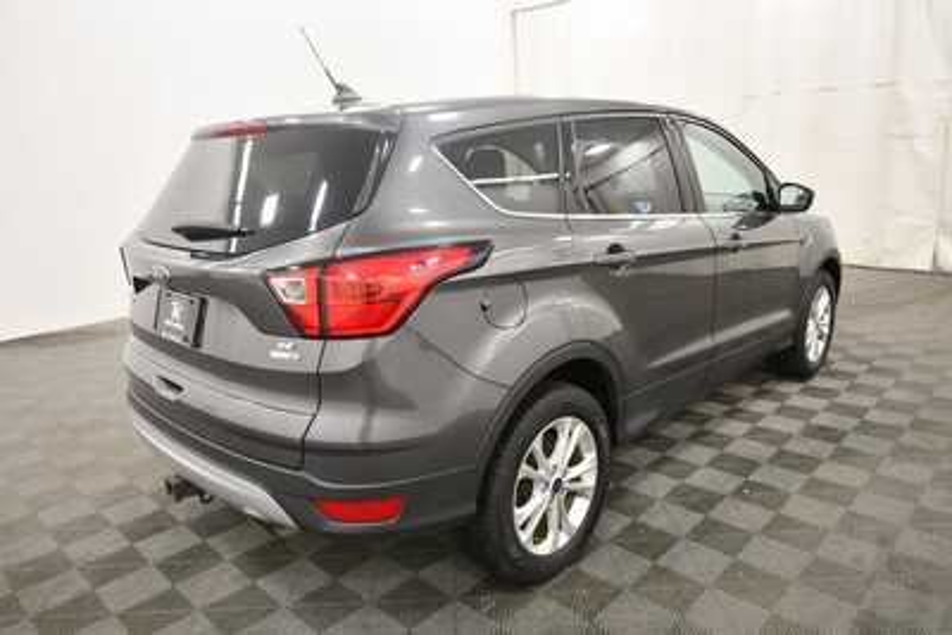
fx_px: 661
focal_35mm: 25
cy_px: 318
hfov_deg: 71.5
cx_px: 476
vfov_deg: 51.3
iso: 1400
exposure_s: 1/125
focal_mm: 17
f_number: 5.3
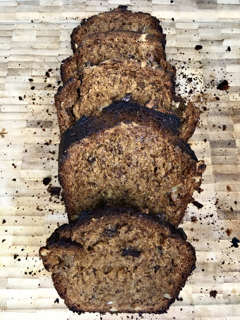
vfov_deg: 61.7
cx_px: 120
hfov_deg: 48.2
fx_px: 268
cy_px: 160
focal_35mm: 29
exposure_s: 1/33
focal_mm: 4.15
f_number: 2.2
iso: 160
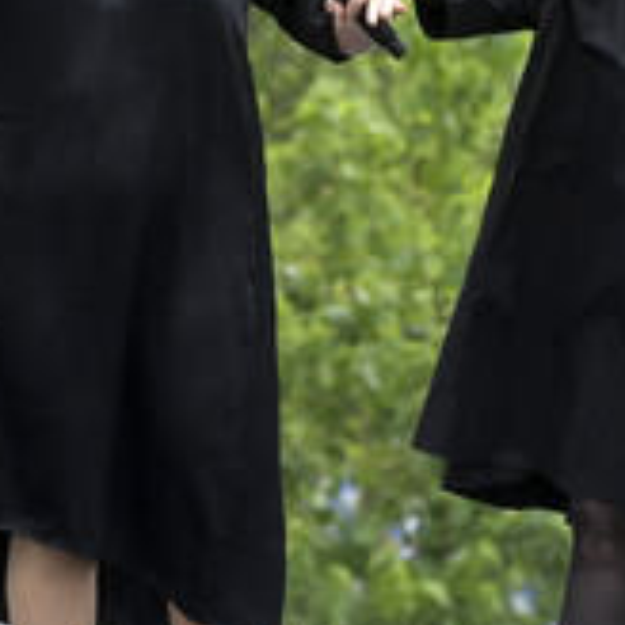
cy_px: 126
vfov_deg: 1.5
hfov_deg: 1.5
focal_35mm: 1170
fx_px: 23900
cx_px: 223
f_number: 16
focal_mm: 500
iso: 4000
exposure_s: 1/500
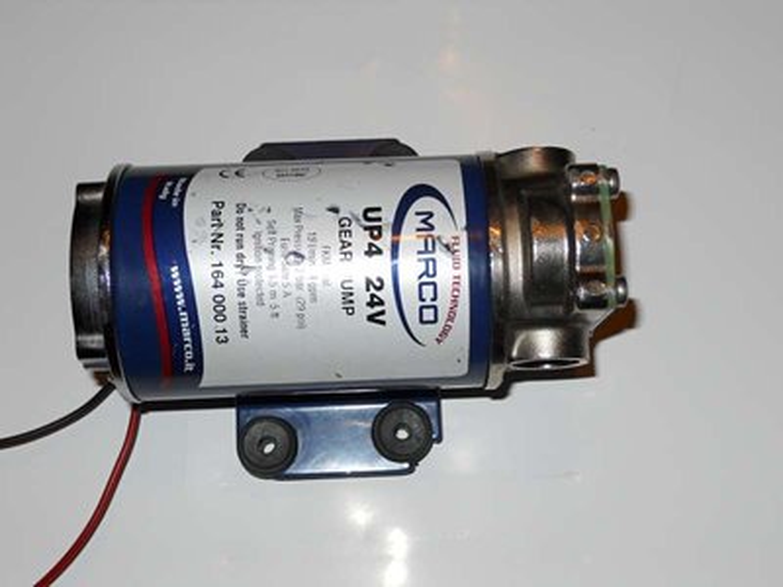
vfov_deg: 27.0
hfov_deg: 35.5
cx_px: 392
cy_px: 294
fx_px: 1221
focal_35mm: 54
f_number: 3.7
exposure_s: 1/30
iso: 80
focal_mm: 9.6
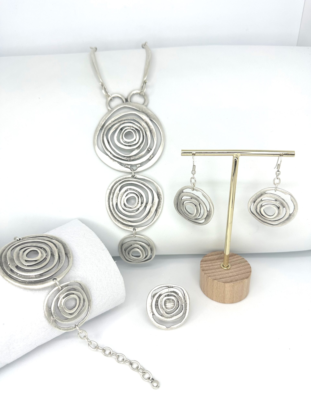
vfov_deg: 71.6
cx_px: 156
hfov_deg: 56.8
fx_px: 287
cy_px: 207
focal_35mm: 24
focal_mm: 6.86
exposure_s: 1/1157
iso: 80
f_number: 1.78
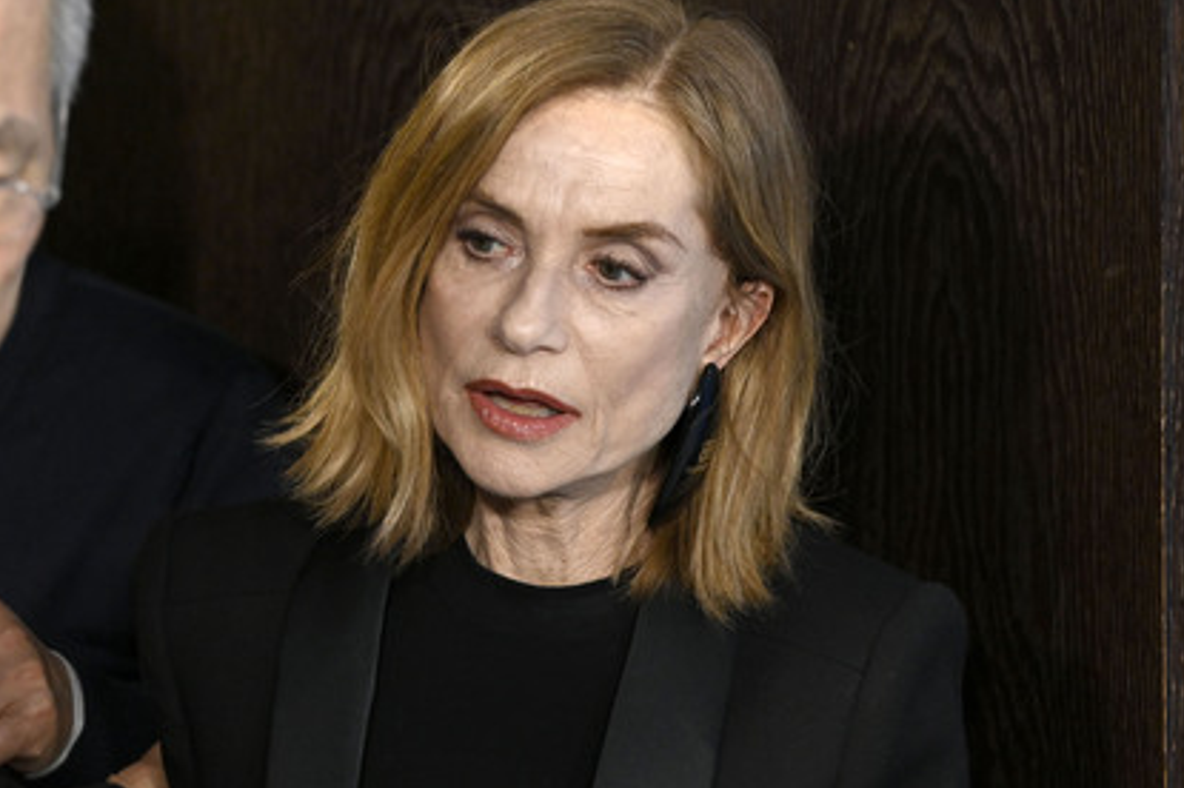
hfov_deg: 10.8
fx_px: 6244
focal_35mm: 190
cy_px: 377
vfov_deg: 7.2
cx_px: 589
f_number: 4.5
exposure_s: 1/640
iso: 3200
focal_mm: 175
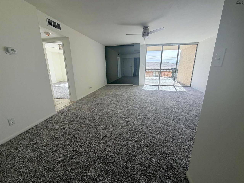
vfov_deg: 85.7
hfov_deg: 102.1
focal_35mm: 14
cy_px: 92
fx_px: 99
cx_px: 122
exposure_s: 1/224
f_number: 2.2
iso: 40
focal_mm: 2.22
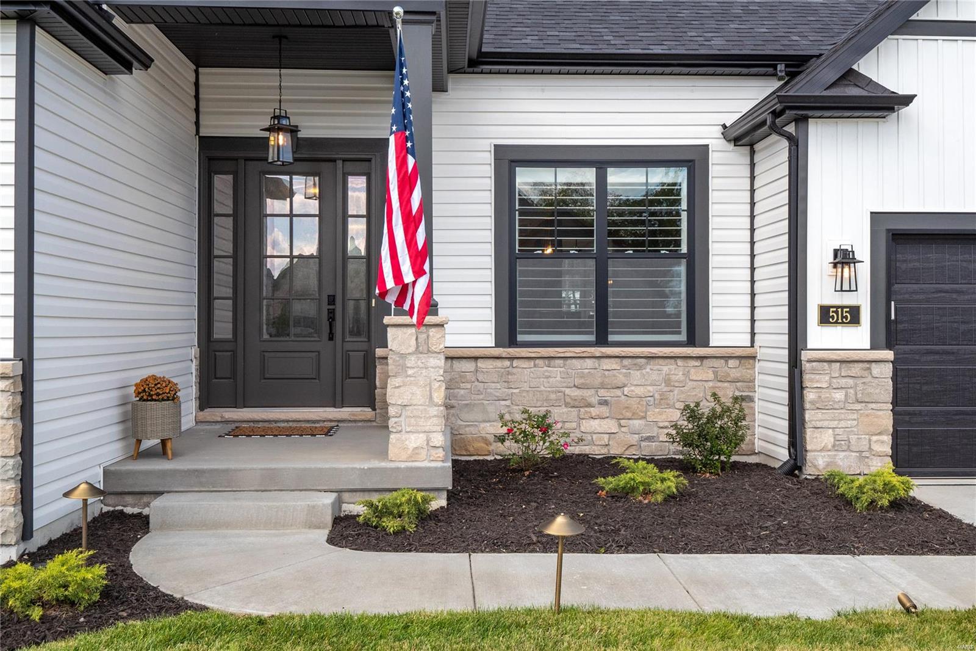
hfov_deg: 53.1
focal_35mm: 36
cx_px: 488
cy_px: 326
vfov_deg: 36.9
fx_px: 976
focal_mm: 18
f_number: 8
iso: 400
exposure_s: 1/250
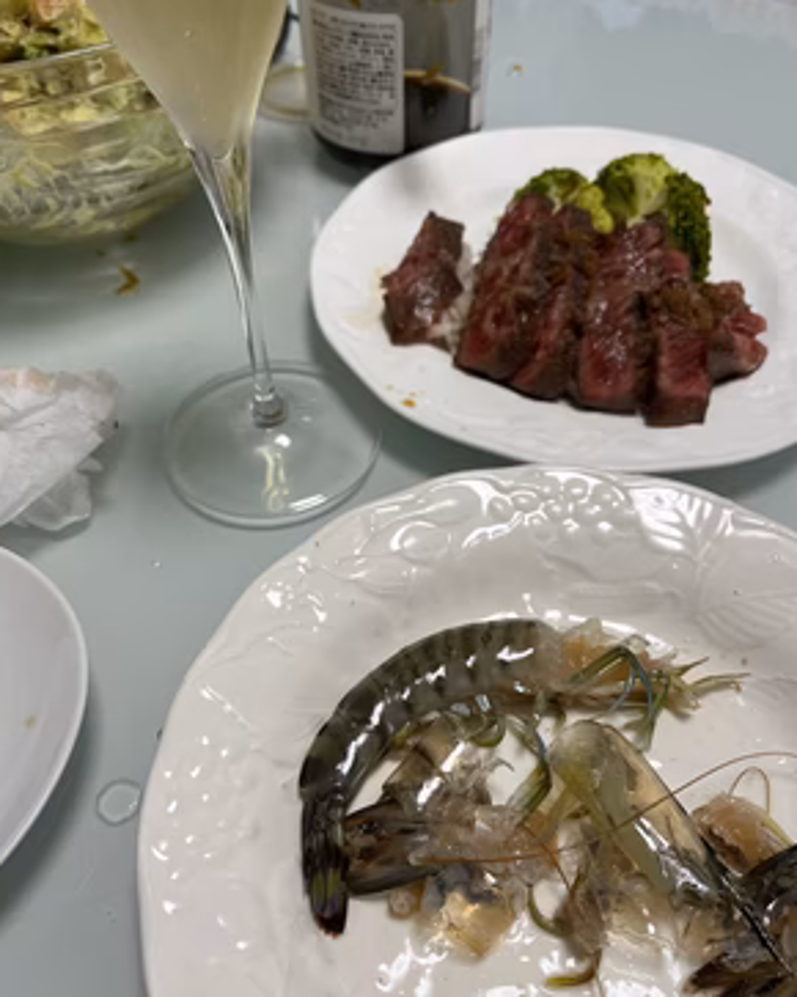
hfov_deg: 51.5
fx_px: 826
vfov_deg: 62.2
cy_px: 494
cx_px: 398
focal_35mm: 28
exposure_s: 1/96
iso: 100
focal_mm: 5.1
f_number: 1.6
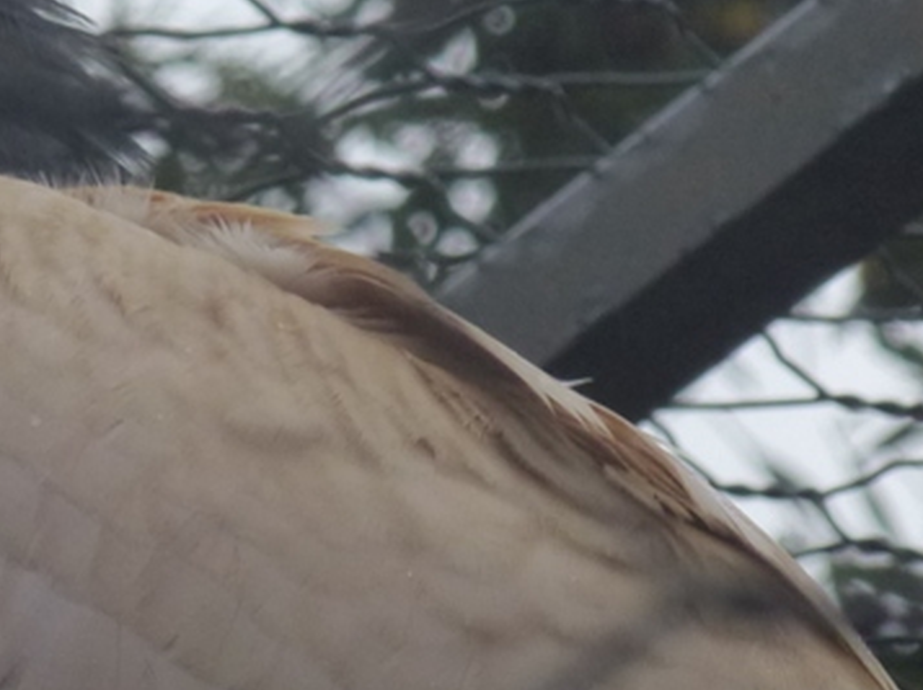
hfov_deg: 2.6
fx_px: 20351
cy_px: 326
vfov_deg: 1.9
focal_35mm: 764
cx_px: 31
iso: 160
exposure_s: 1/160
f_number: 5.6
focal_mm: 47.7
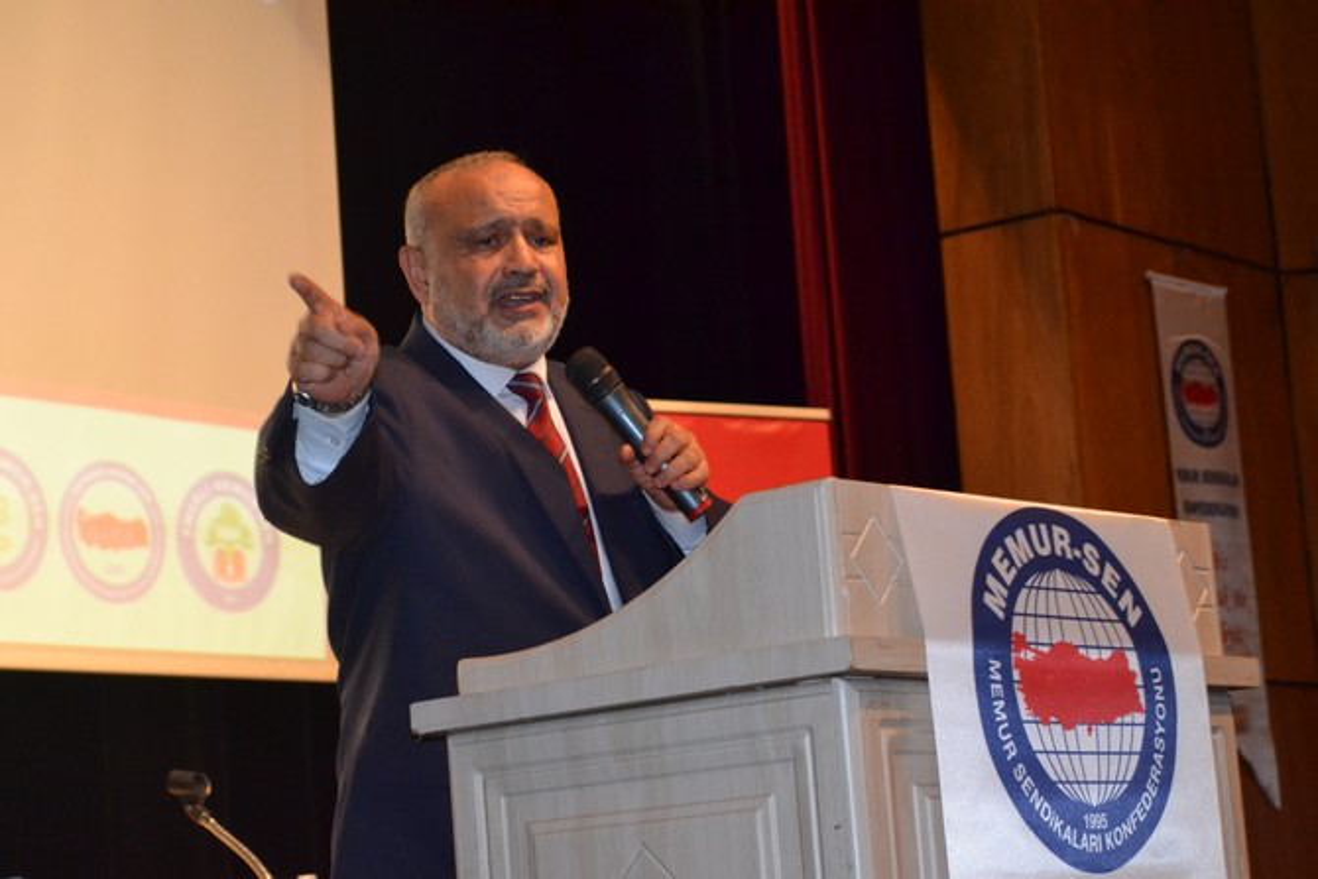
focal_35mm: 82
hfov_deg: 24.6
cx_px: 659
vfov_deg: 16.6
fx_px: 3021
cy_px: 440
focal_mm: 55
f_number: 5.6
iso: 3200
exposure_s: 1/60
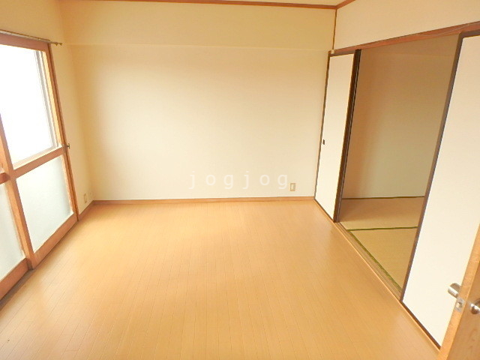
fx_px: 291
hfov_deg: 79.0
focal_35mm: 21
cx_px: 240
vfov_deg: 63.4
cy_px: 180
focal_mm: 3.7
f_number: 3.5
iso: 125
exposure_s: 1/60
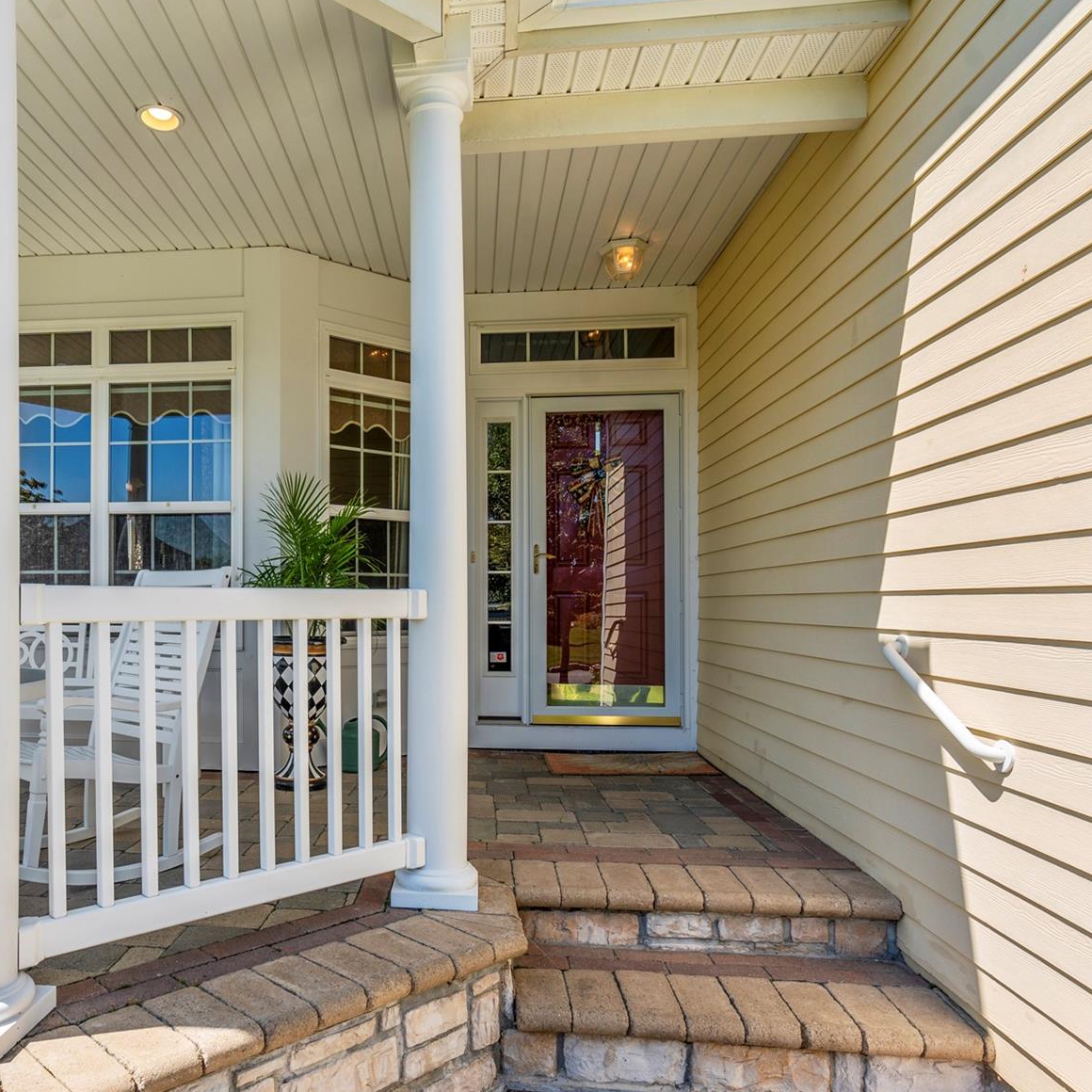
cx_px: 357
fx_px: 857
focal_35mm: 24
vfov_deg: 64.7
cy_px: 622
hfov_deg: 63.3
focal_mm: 16
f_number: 7.1
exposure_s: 1/200
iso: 125
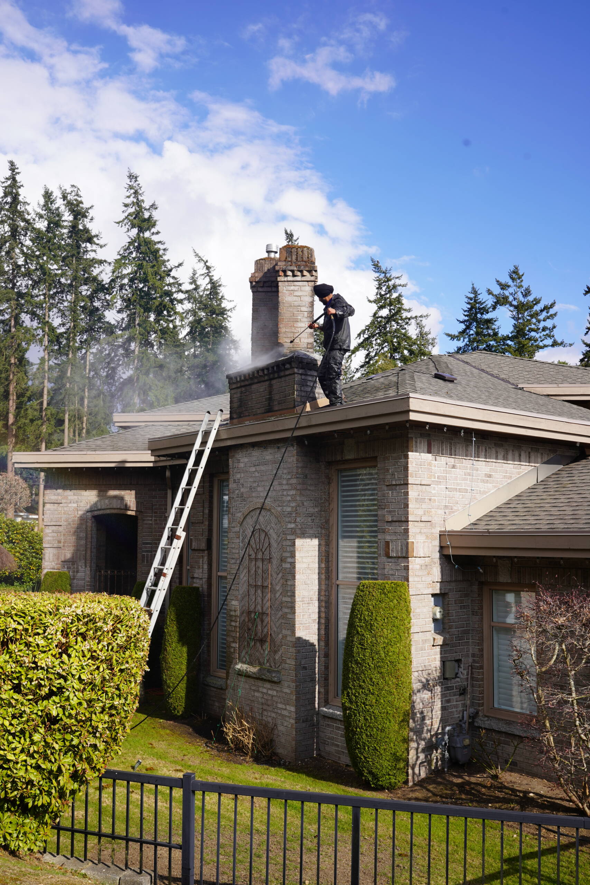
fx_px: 860
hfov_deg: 37.9
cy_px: 442
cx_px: 295
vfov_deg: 54.4
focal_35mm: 35
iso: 100
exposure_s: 1/160
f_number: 10
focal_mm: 35
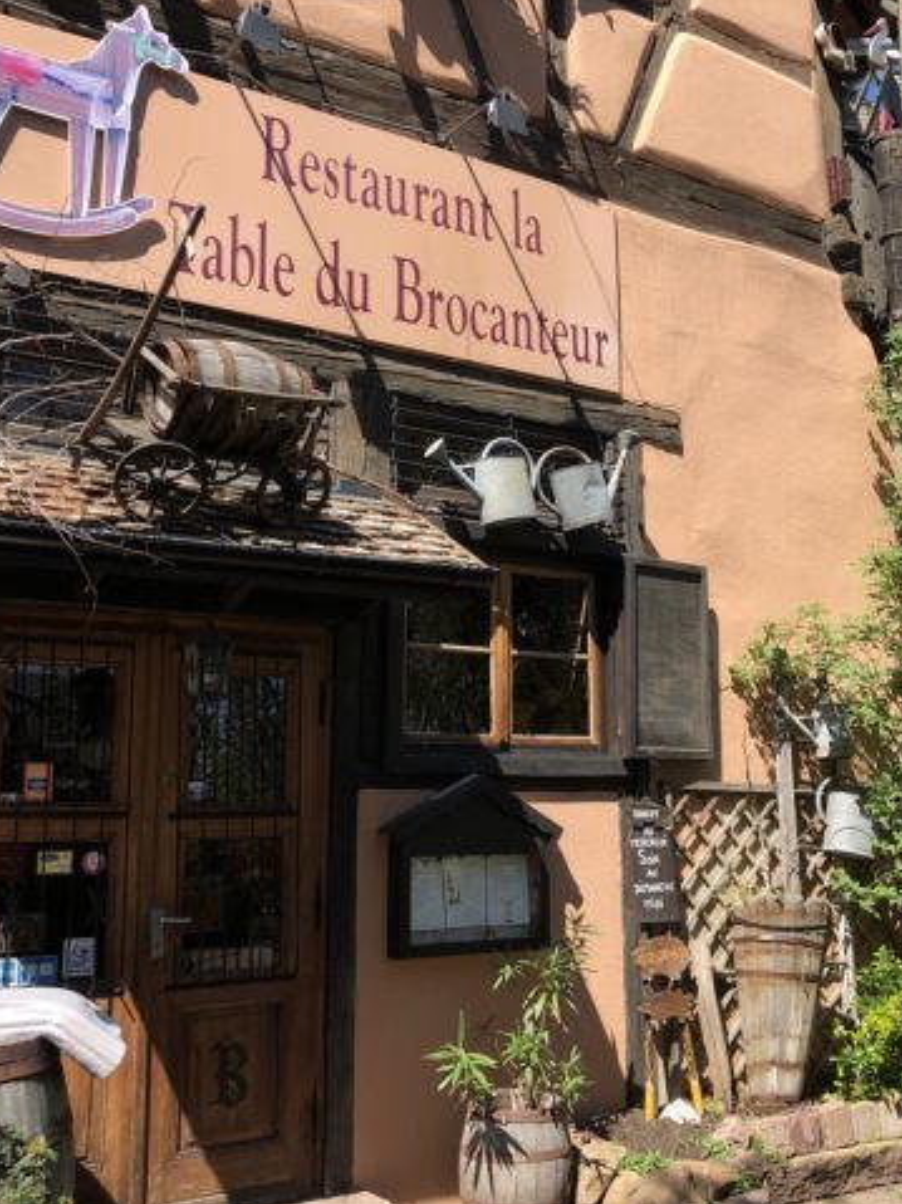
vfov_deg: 49.0
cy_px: 606
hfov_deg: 37.5
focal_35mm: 38
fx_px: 1321
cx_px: 553
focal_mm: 3.99
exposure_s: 1/923
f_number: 1.8
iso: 20
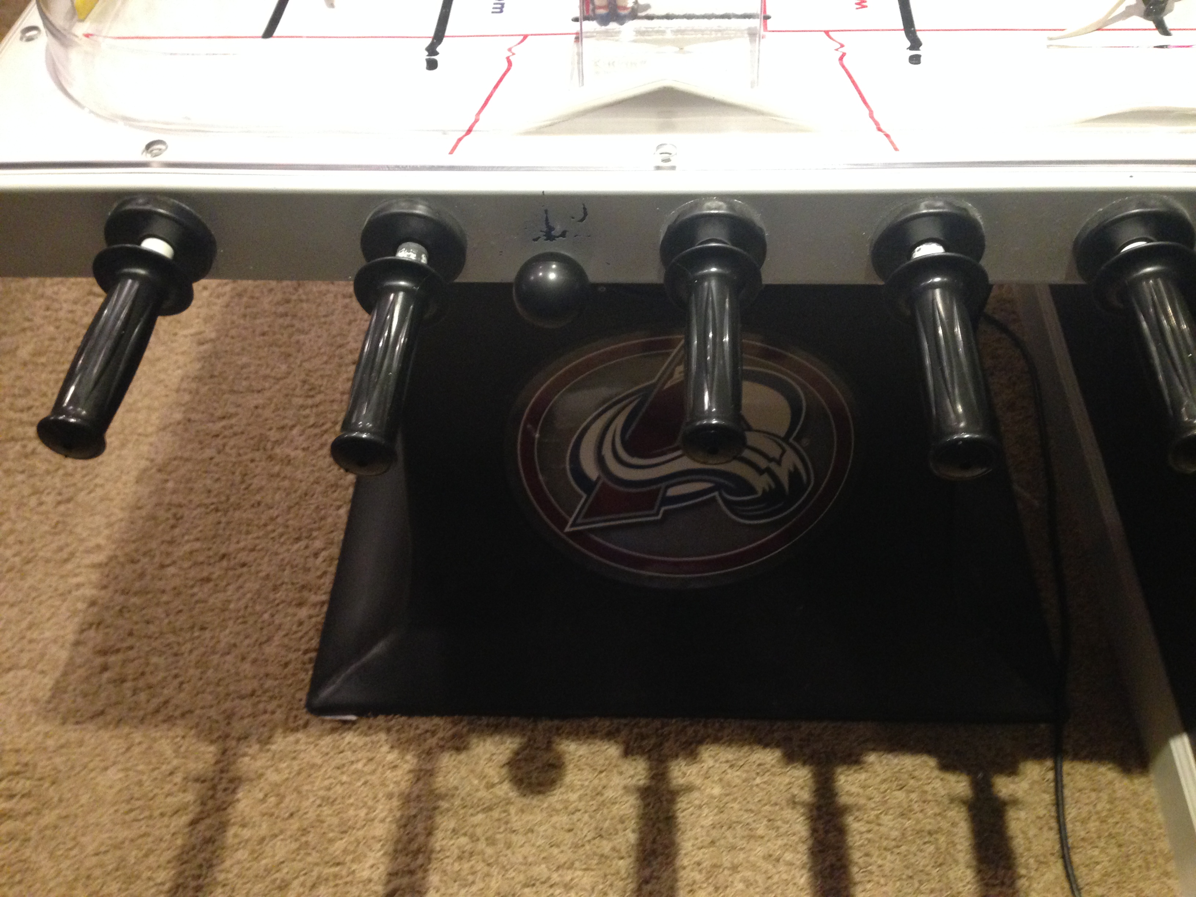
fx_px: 1140
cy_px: 448
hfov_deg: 55.4
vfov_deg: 42.9
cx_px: 598
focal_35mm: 33
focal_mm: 4.12
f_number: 2.4
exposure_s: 1/20
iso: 320
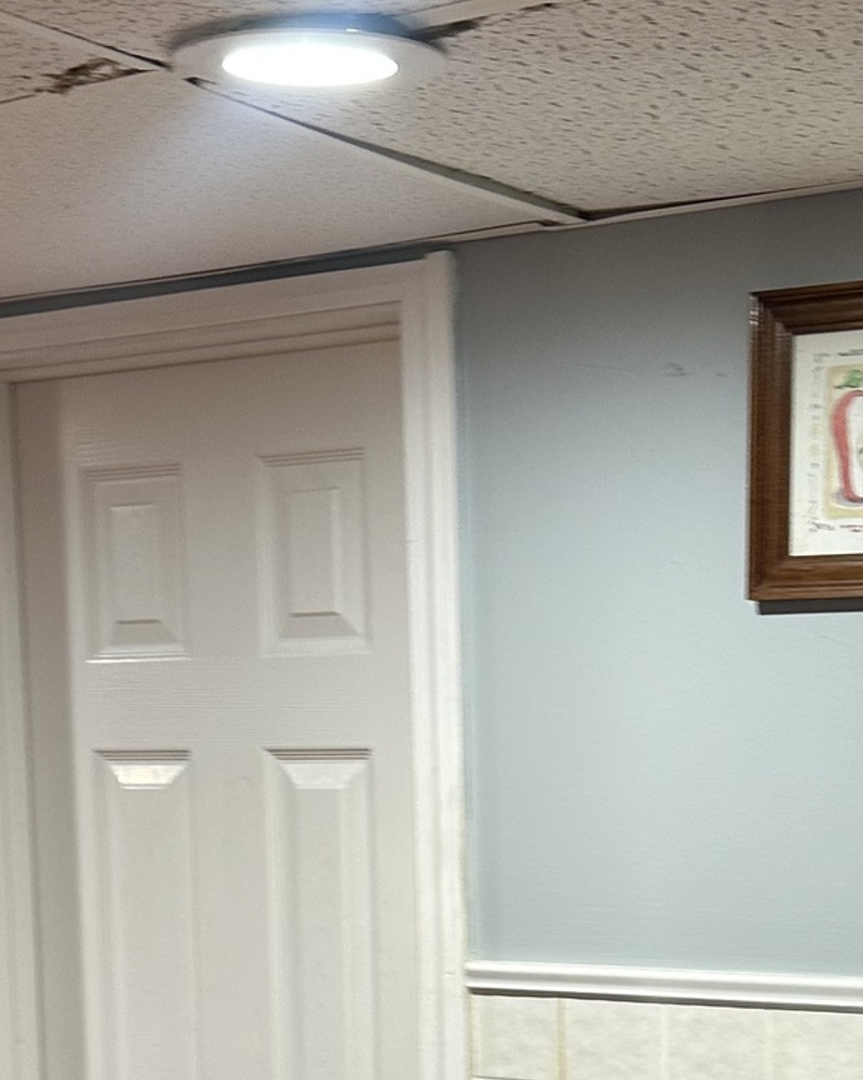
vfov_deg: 24.7
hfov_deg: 20.6
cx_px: 558
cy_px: 1053
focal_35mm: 74
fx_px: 2363
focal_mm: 6.86
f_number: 1.78
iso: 125
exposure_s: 1/60
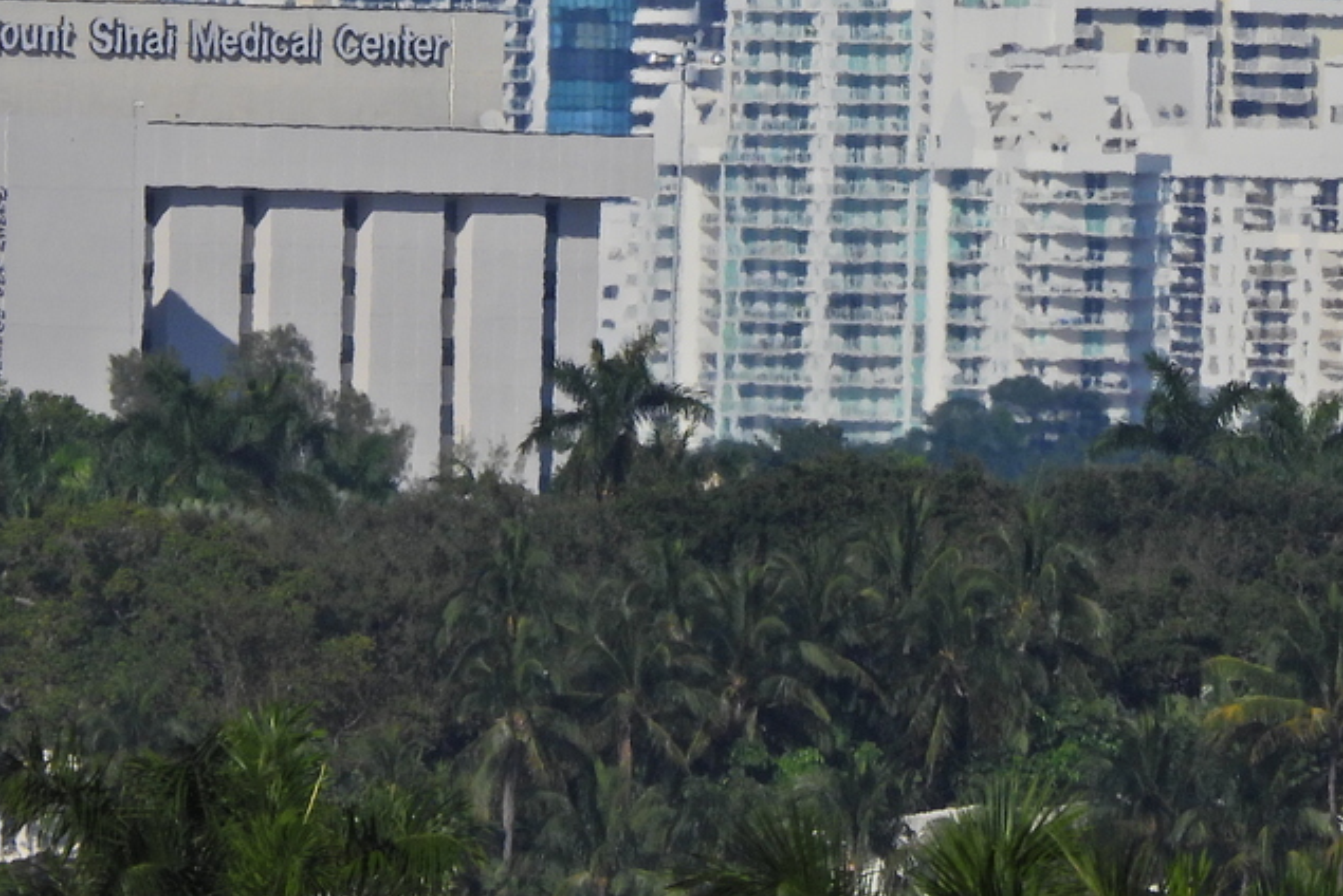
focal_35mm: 2514
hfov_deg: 0.8
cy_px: -59
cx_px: 656
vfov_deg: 0.5
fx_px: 93824
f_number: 6.3
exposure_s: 1/2000
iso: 100
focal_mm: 214
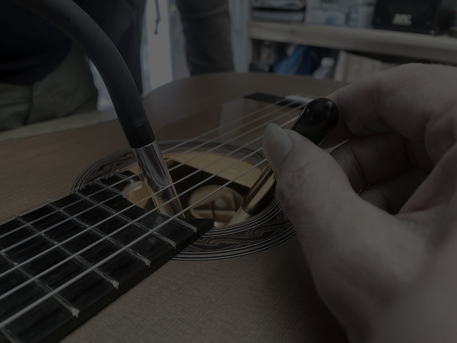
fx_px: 343
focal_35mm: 26
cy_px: 172
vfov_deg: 53.1
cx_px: 228
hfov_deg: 67.3
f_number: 1.8
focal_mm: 4.25
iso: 125
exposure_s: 1/50
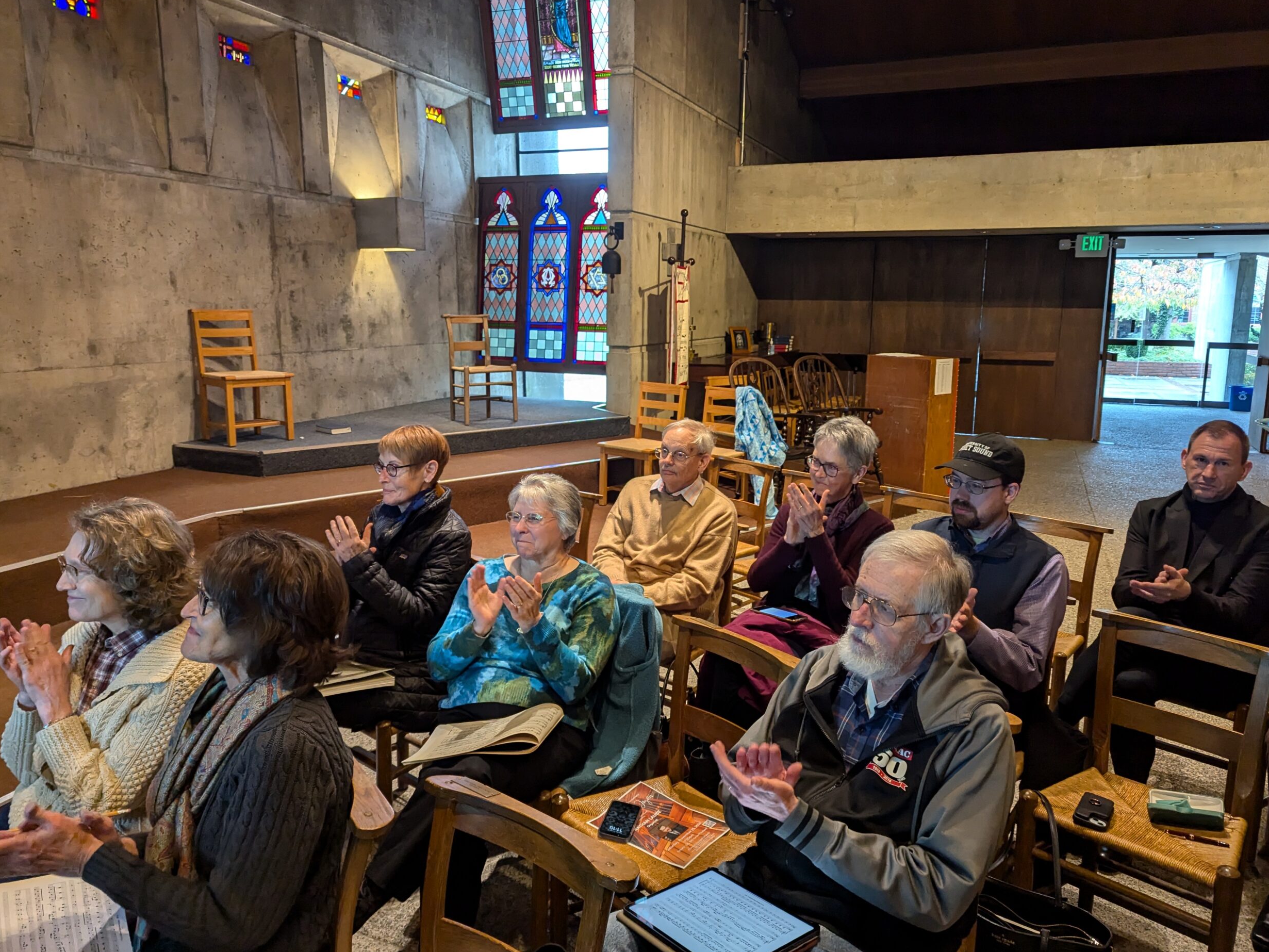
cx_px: 651
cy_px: 460
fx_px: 917
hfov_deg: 69.4
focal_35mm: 25
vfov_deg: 54.9
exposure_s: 1/120
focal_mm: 6.81
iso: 635
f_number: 1.85
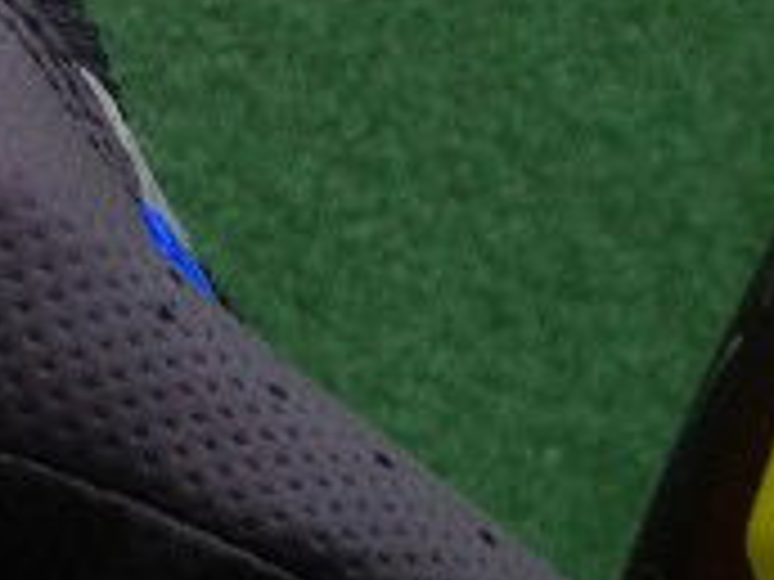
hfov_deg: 8.8
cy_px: 910
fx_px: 4651
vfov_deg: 7.0
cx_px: 1750
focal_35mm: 208
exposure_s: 1/60
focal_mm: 3.85
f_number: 2.8
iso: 80
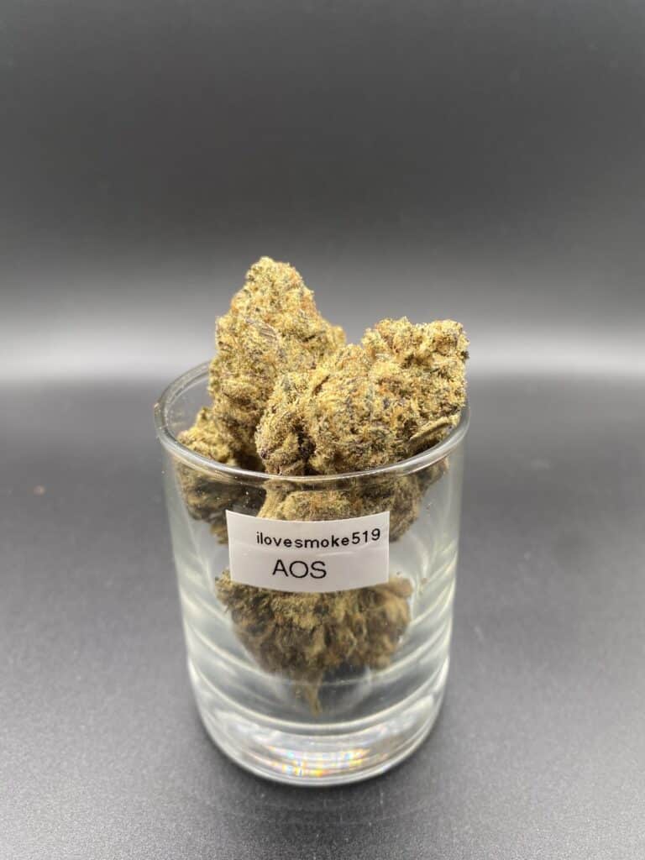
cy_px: 430
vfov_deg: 69.4
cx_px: 322
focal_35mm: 25
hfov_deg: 54.9
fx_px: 621
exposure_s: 1/60
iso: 80
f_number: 1.8
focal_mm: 4.25
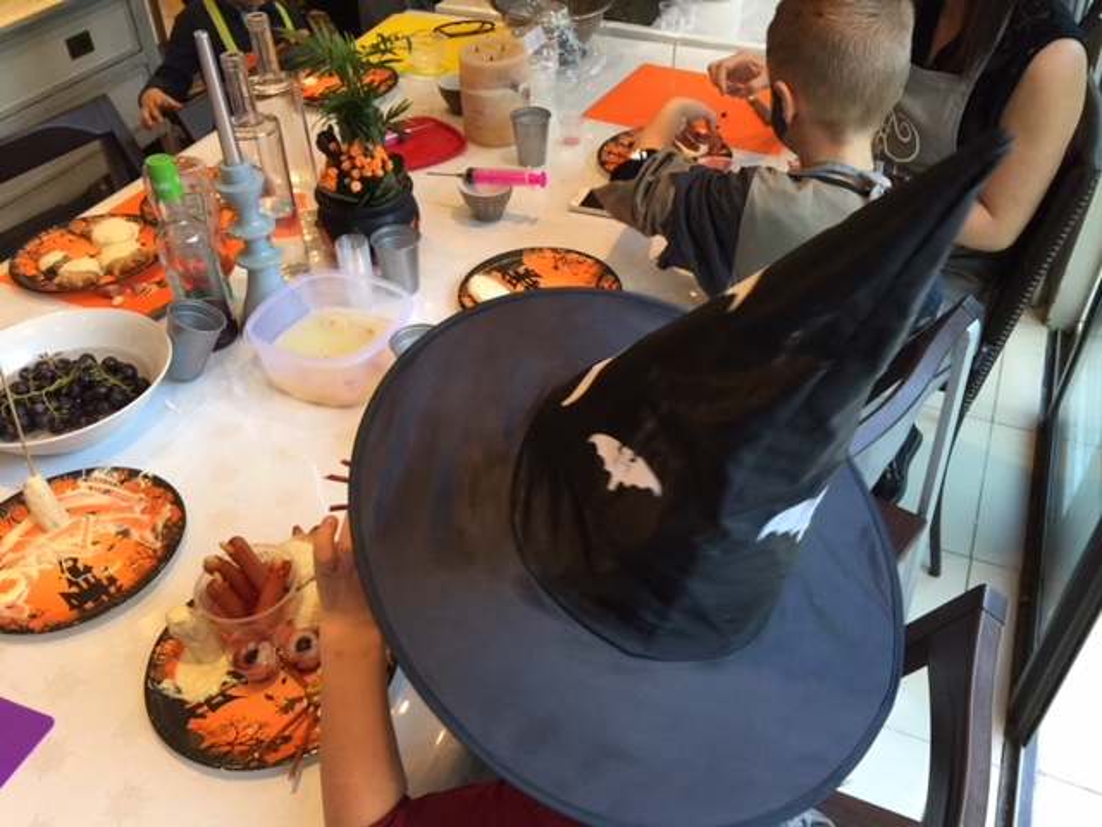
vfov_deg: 48.2
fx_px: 923
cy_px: 414
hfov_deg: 61.7
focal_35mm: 29
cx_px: 551
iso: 64
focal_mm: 4.15
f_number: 2.2
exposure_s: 1/33
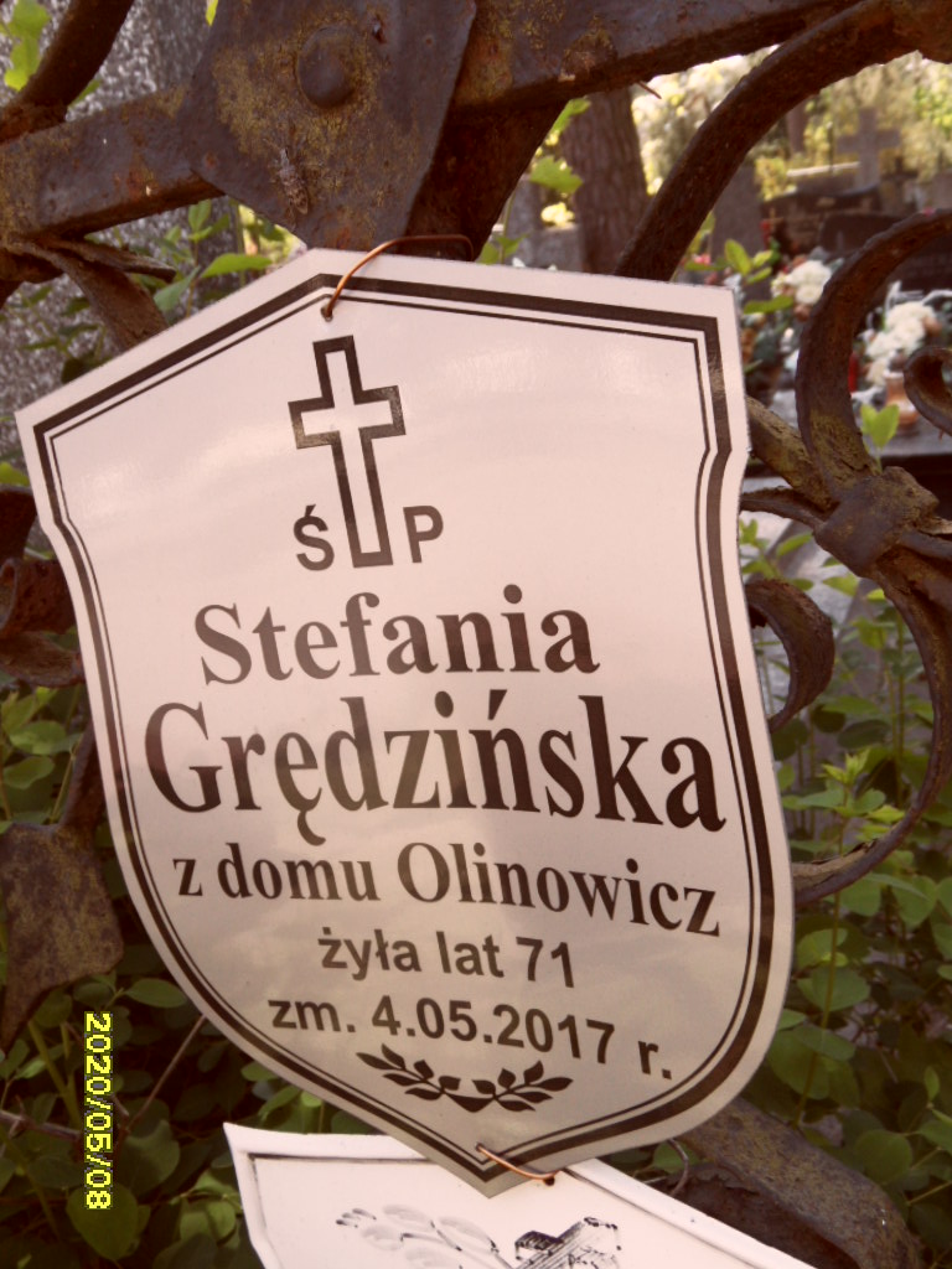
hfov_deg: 44.2
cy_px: 634
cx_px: 476
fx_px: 1173
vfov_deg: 56.8
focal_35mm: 32
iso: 80
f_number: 3.4
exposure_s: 1/125
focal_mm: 5.3
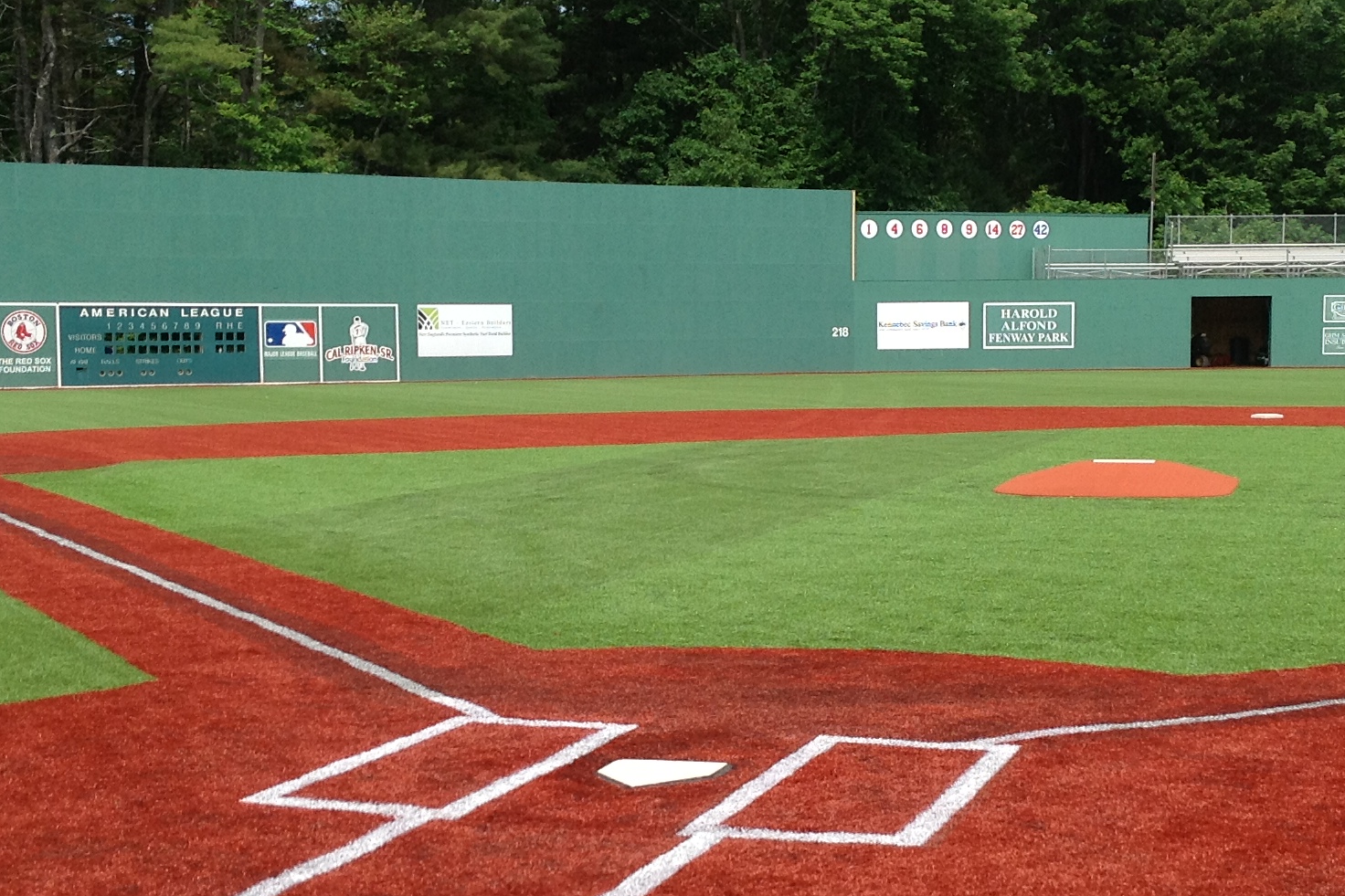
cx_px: 782
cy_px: 486
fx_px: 2391
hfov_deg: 31.4
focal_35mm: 64
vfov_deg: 21.2
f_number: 2.4
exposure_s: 1/1439
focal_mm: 4.28
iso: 50
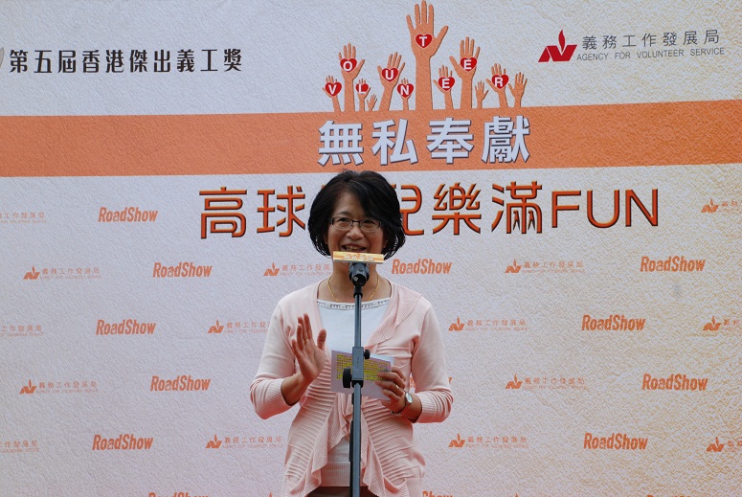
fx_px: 1919
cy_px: 248
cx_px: 371
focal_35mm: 93
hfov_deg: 21.9
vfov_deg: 14.8
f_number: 9
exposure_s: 1/250
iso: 400
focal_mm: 62
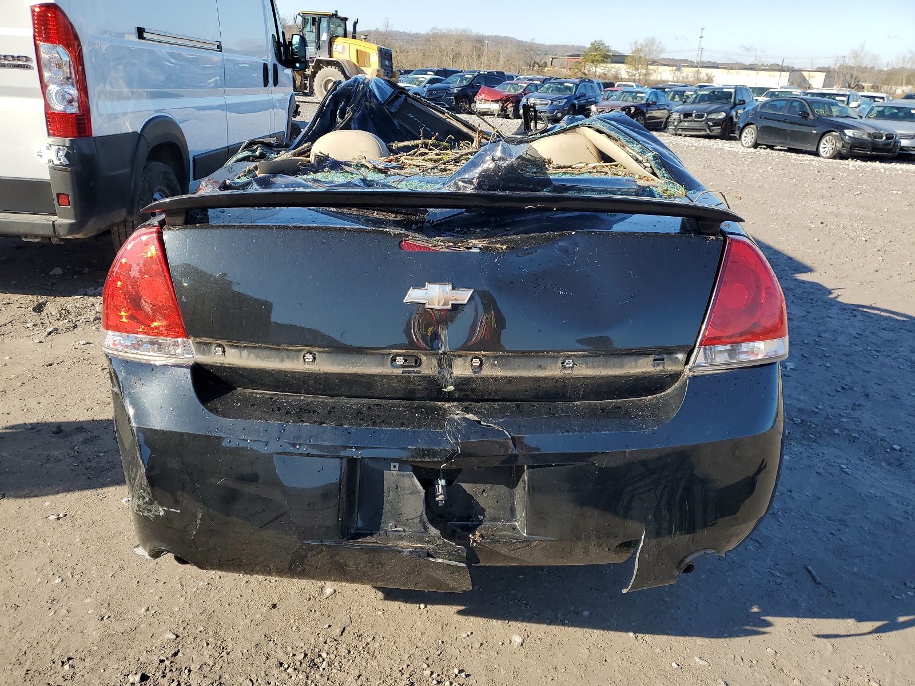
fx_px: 687
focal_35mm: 26
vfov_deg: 53.1
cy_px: 343
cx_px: 458
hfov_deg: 67.3
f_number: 1.5
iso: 50
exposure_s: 1/1429
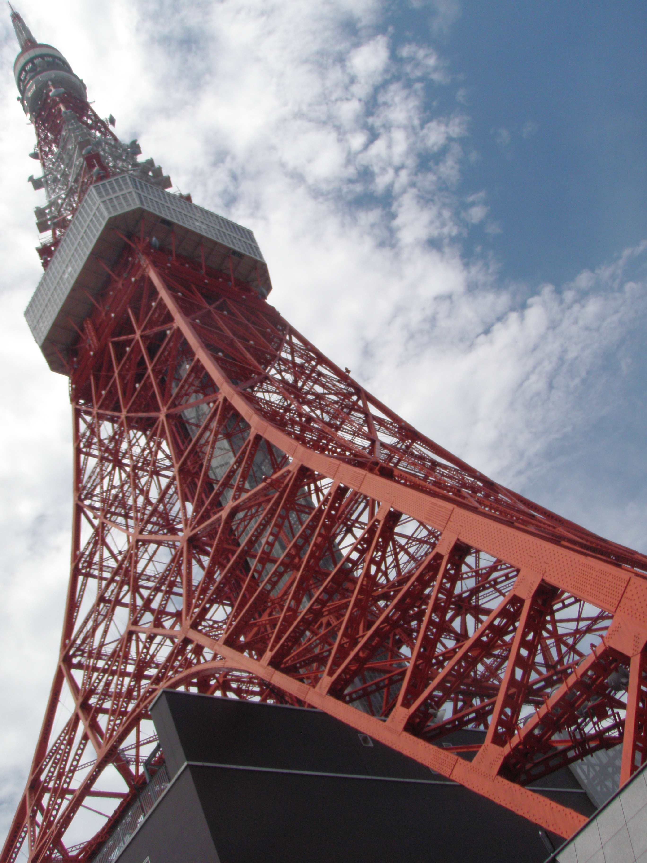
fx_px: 947
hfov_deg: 37.7
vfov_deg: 49.0
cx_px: 324
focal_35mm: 38
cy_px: 432
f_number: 6.3
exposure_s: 1/1000
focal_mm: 6.7
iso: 100
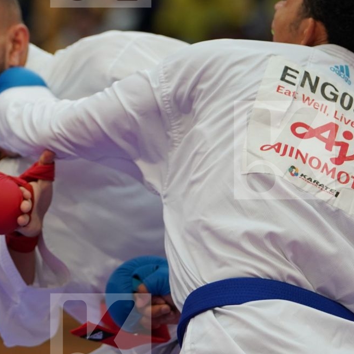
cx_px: 101
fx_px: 4362
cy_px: 150
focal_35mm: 377
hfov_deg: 4.6
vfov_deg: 4.6
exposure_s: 1/1000
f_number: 2.8
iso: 1000
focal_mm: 161
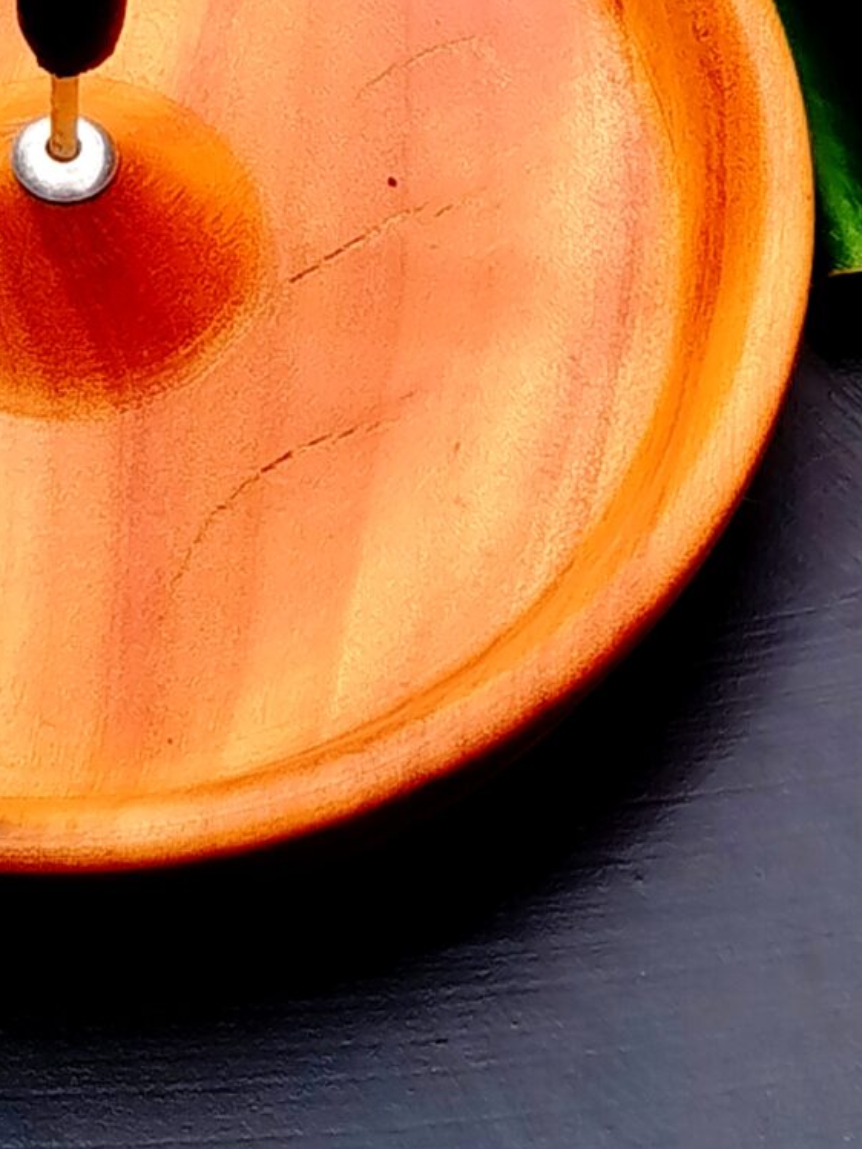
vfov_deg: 11.8
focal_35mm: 164
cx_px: 558
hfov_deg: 9.0
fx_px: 5444
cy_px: -138
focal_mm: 5.31
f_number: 1.7
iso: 50
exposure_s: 1/598
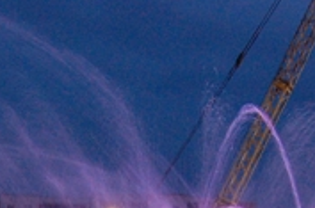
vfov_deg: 11.6
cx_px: 119
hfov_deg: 19.1
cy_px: 396
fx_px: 934
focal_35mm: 107
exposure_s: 1/8
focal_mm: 18
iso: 1600
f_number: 3.5
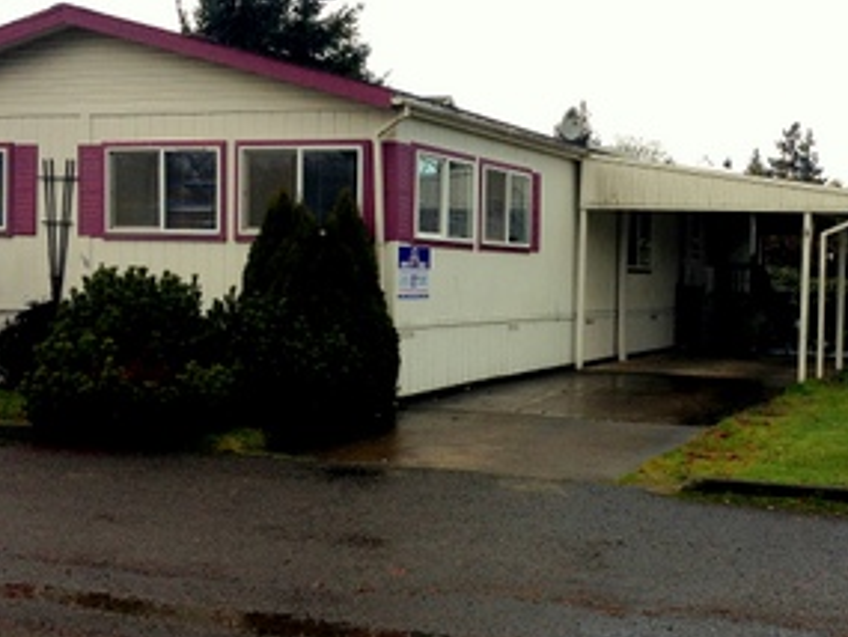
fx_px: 1446
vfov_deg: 24.8
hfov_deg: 32.3
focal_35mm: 59
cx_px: 589
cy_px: 342
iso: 64
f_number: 2.4
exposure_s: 1/361
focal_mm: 4.28
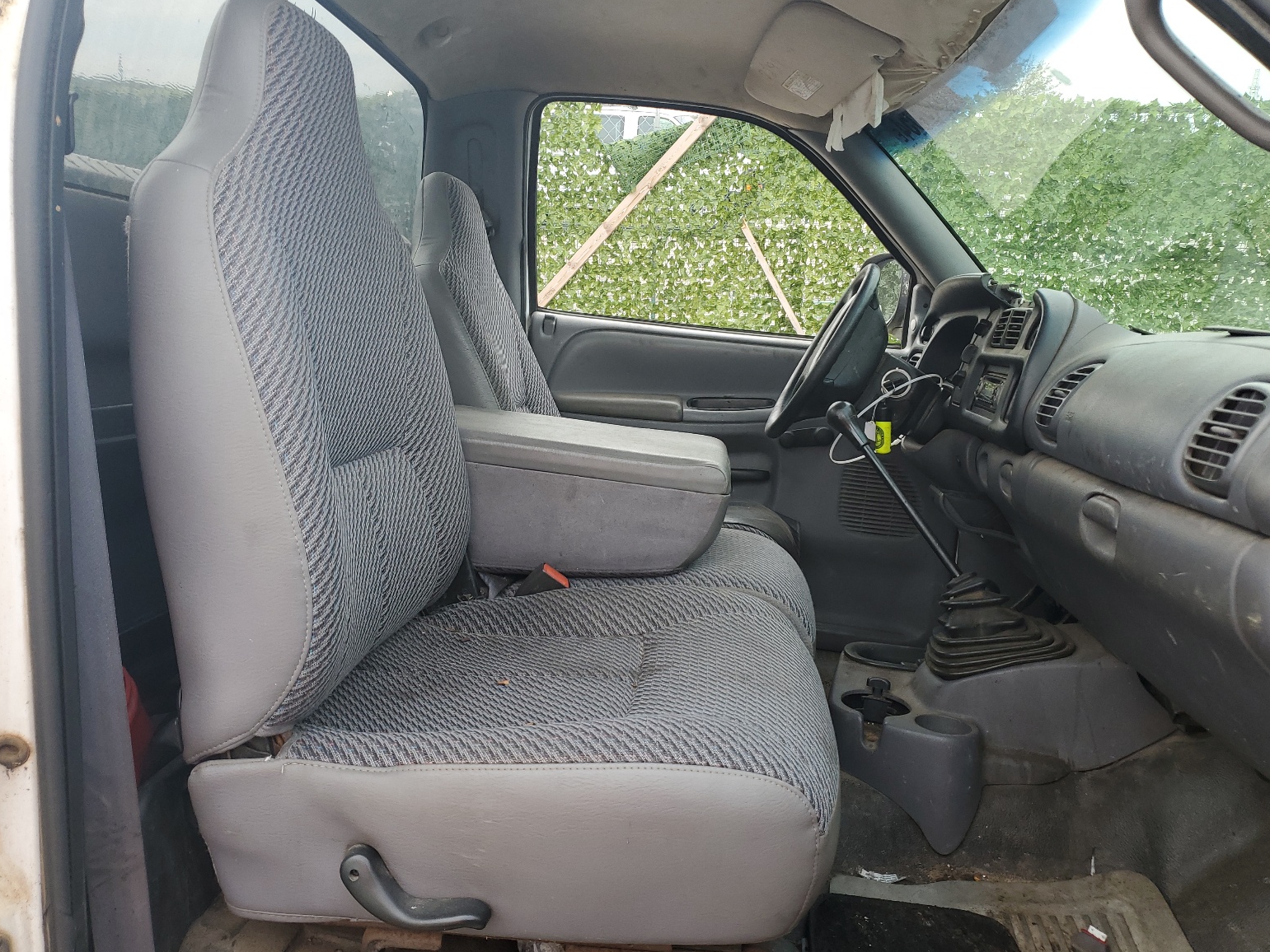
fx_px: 991
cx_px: 630
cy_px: 463
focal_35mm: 27
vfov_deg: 51.4
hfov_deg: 65.3
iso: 50
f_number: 1.5
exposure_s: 1/238
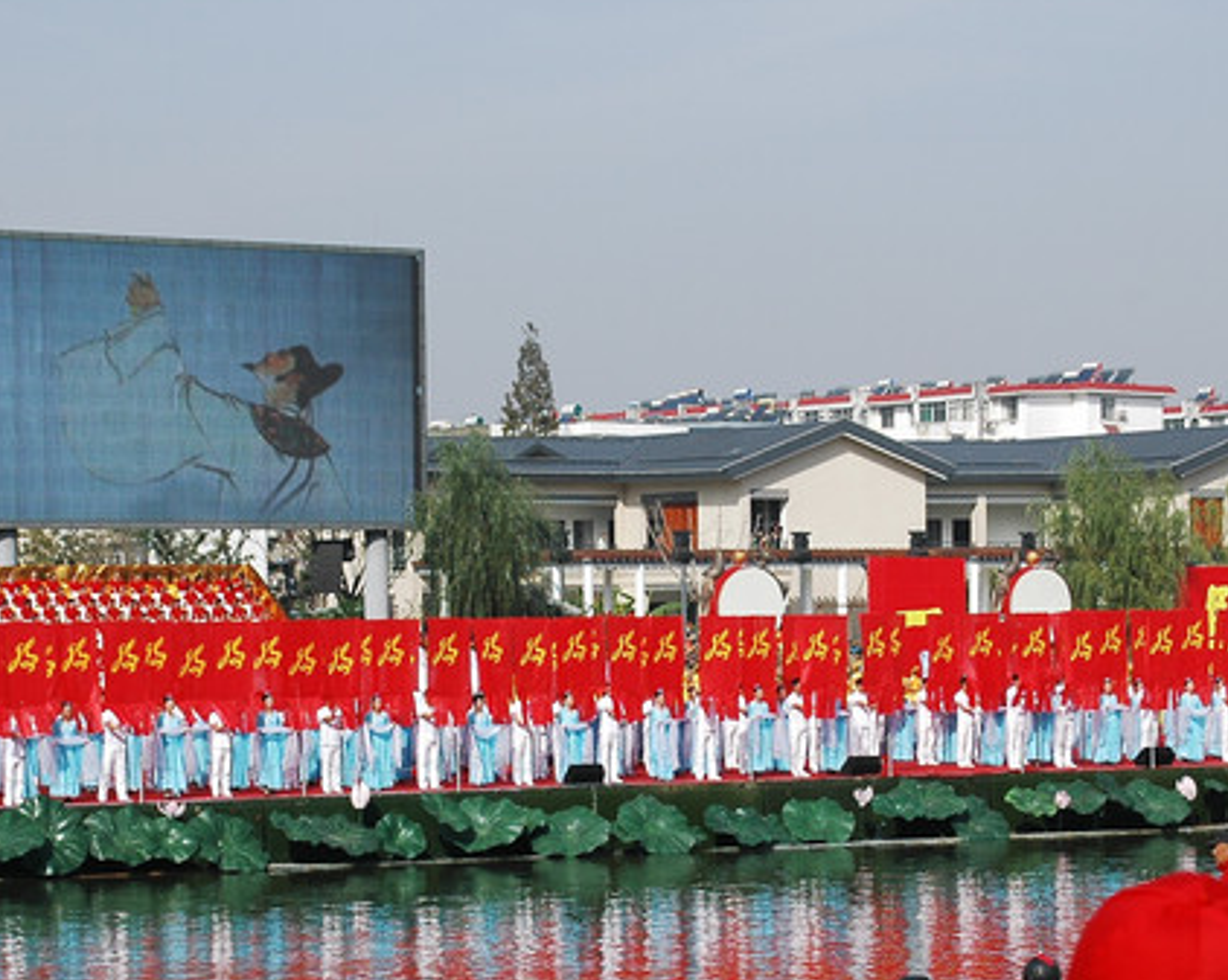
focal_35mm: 112
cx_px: 579
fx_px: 4068
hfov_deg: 17.2
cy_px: 682
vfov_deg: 13.7
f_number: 8
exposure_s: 1/500
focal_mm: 42
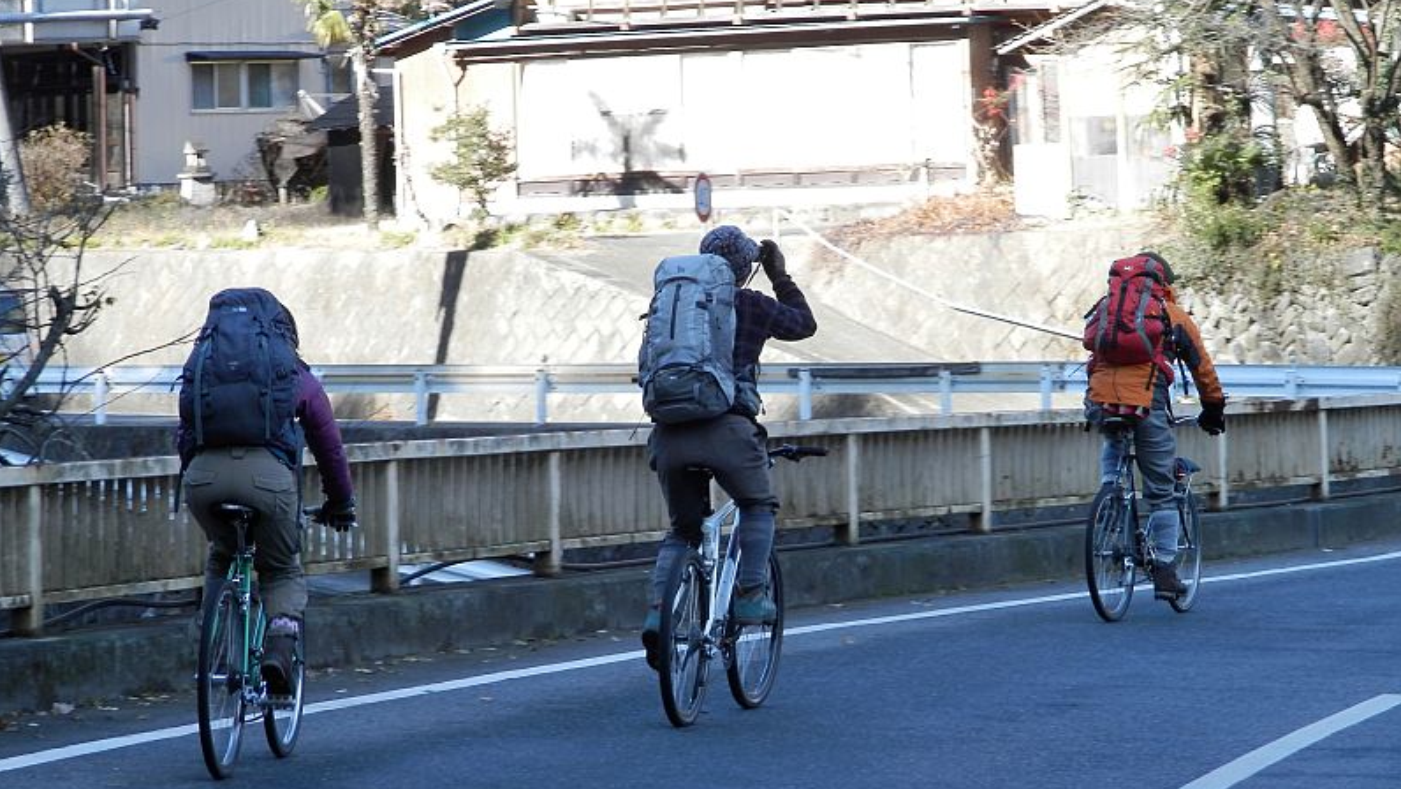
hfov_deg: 10.9
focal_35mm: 197
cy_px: 505
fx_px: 7319
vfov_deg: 6.2
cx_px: 699
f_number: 5.1
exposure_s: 1/80
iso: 100
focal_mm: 32.1
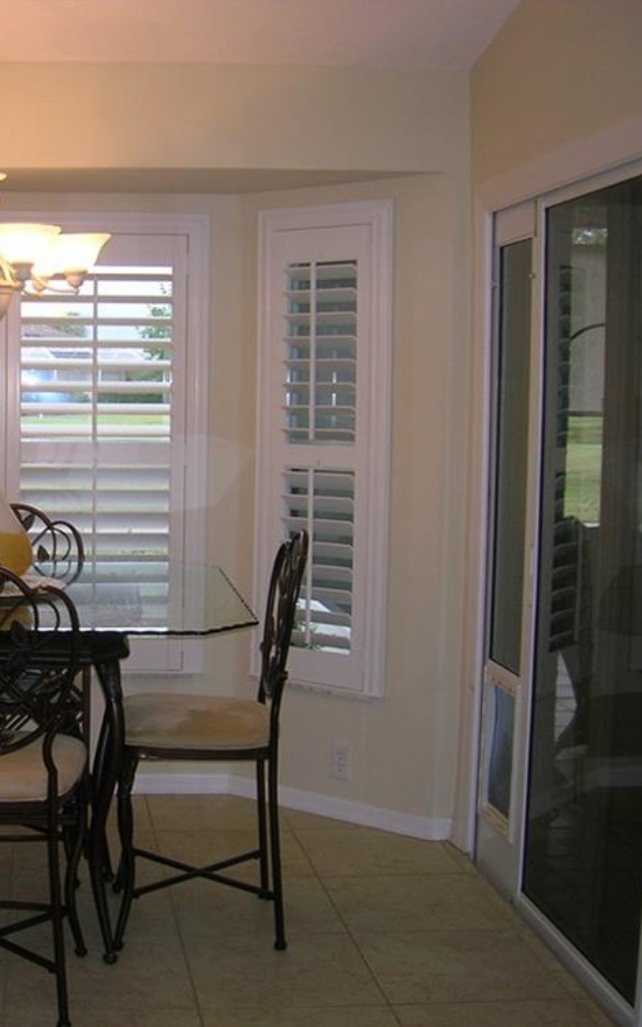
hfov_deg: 25.6
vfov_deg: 41.1
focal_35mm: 49
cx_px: 75
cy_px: 518
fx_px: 1372
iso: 50
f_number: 2.9
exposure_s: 1/30
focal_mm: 5.7
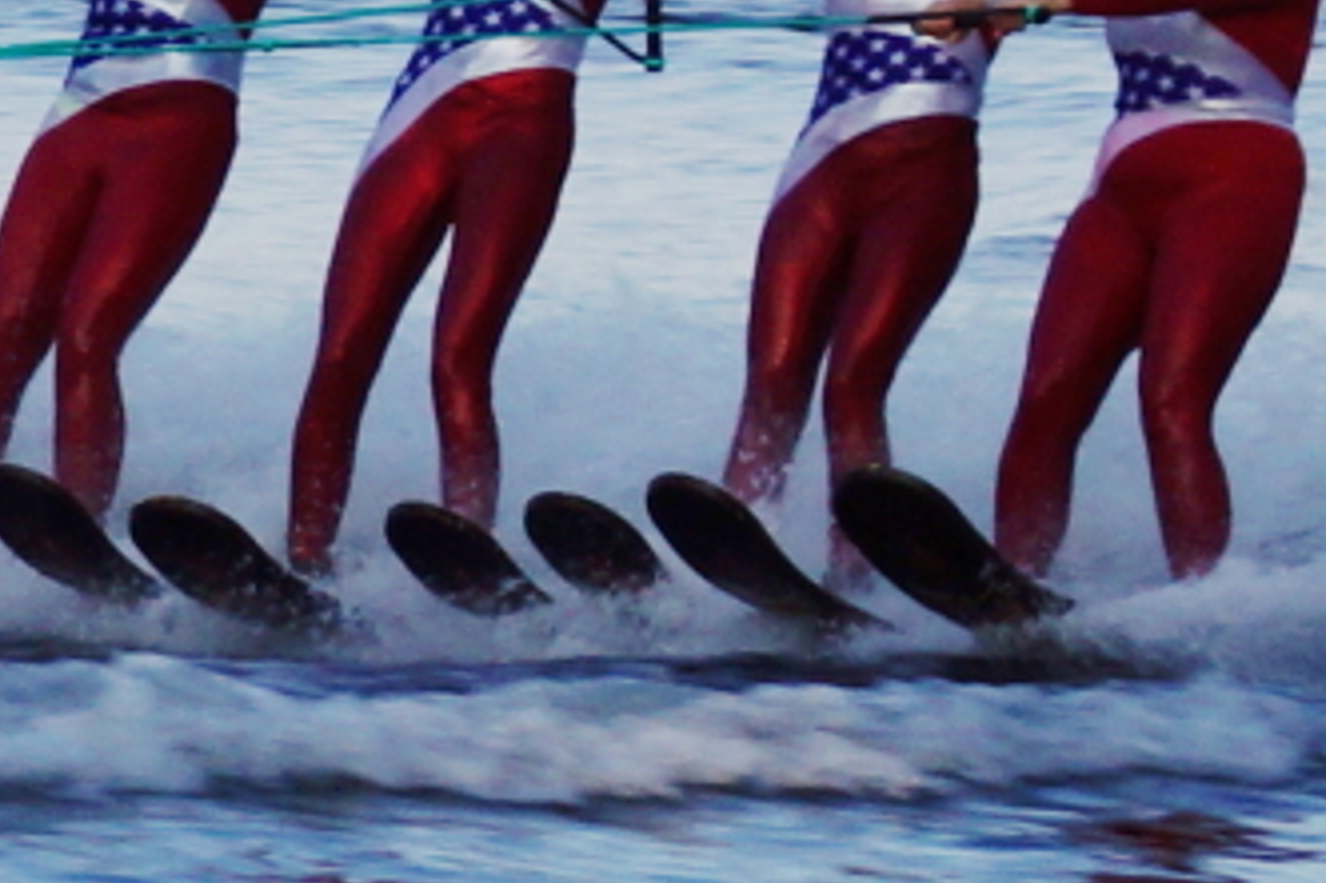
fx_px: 11633
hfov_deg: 6.5
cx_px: -172
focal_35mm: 316
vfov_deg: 4.3
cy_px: -164
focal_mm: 70
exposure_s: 1/160
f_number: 7.1
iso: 100
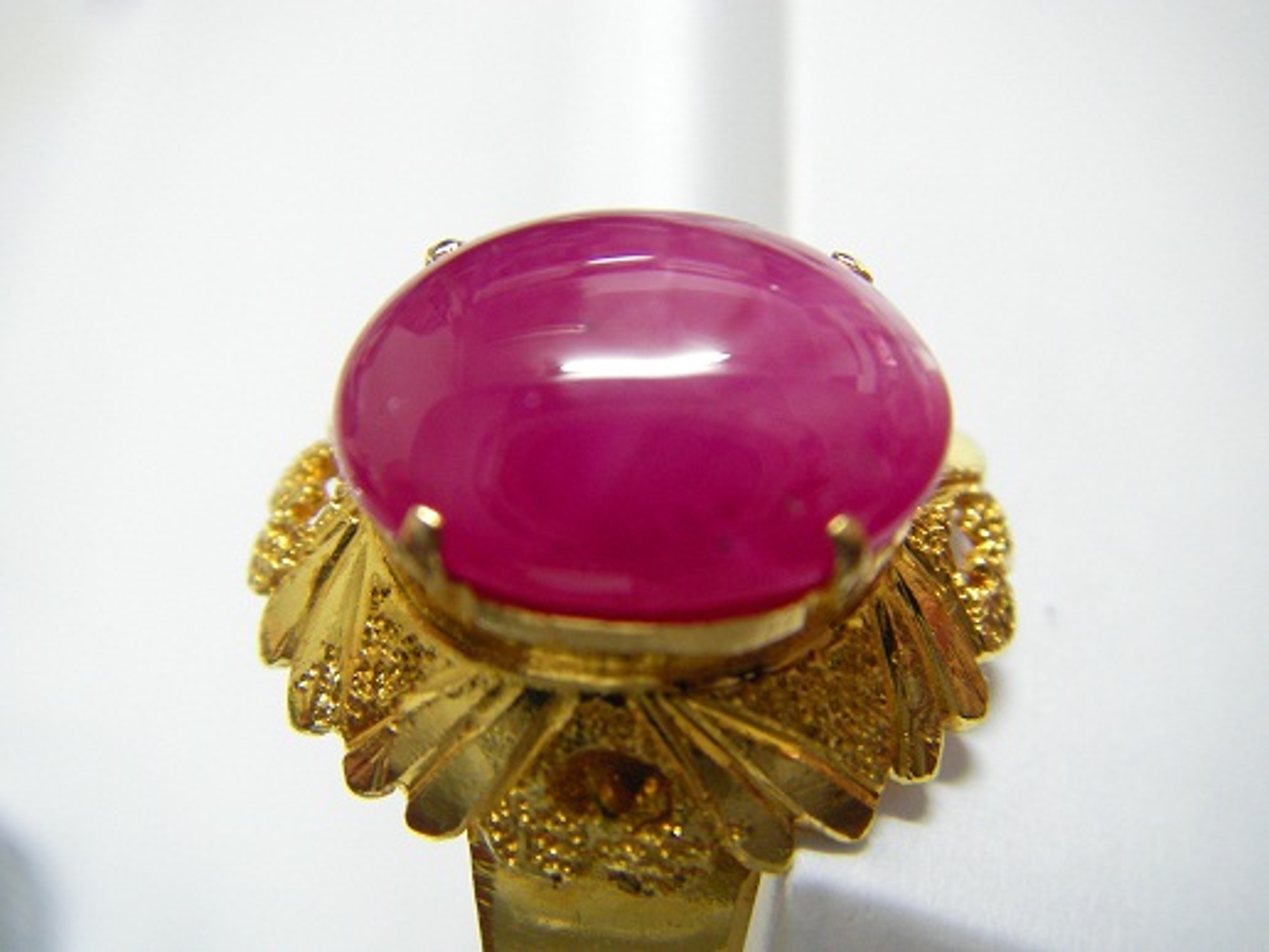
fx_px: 1393
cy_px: 476
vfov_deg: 37.7
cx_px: 634
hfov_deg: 49.0
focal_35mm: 38
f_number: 3.3
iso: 132
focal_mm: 6.3
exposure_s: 1/2
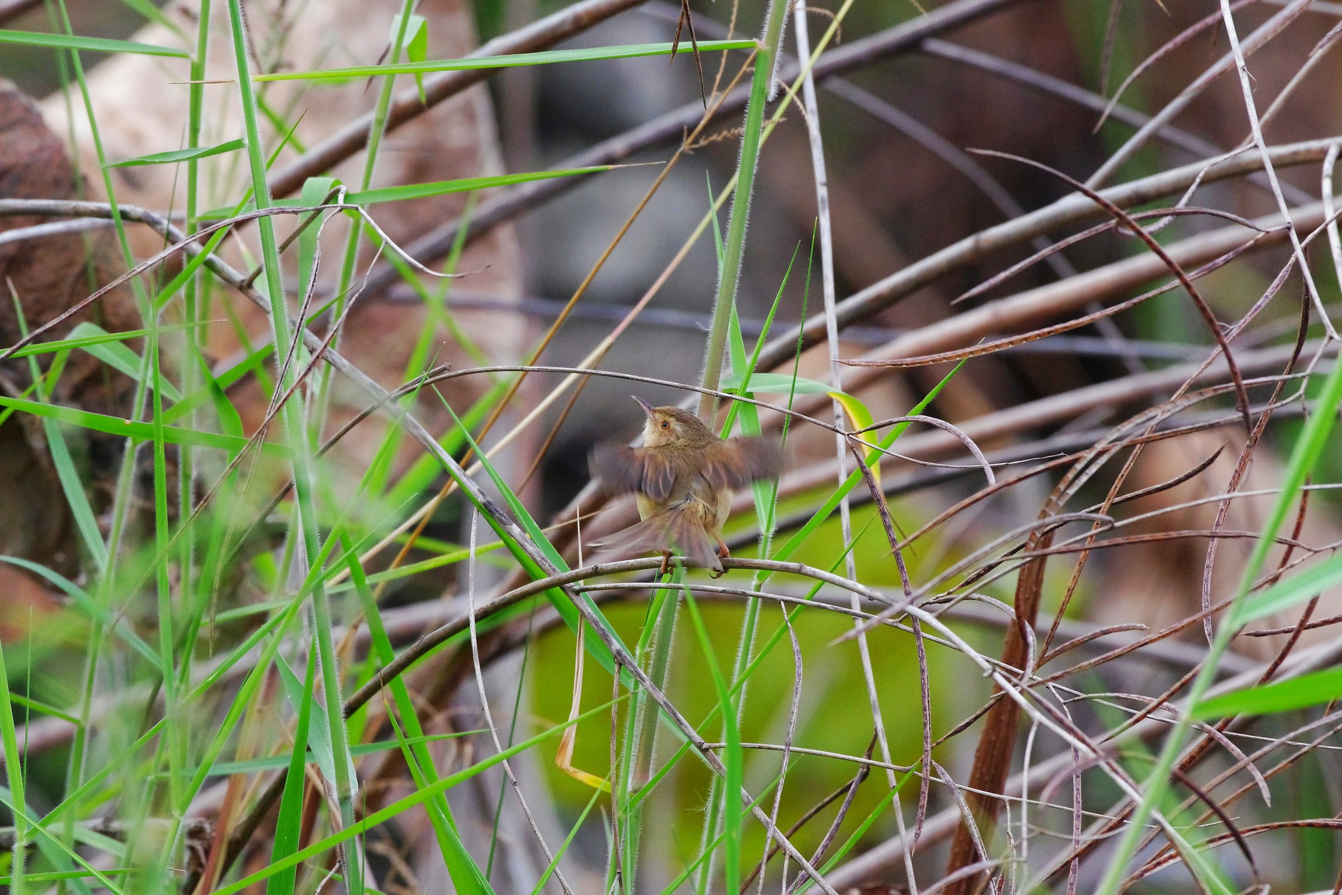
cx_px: 671
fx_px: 18451
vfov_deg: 2.8
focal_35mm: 495
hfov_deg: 4.2
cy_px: 448
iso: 3200
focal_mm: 330
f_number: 8
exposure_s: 1/500
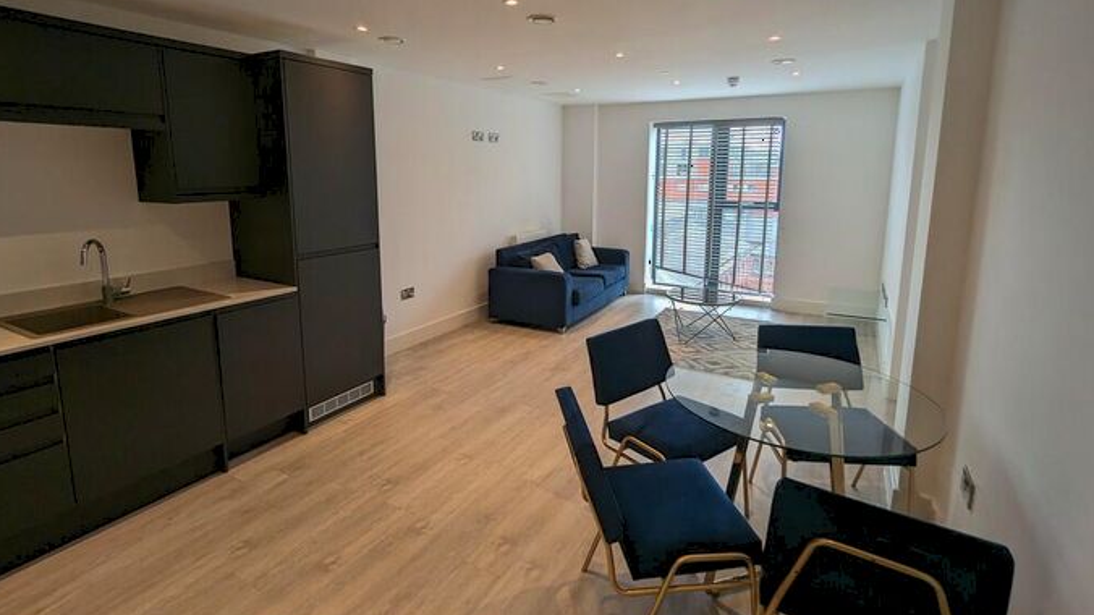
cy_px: 255
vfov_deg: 60.6
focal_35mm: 18
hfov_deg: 92.7
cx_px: 546
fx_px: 522
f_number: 2.2
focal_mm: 2.35
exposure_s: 1/91.5
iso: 47
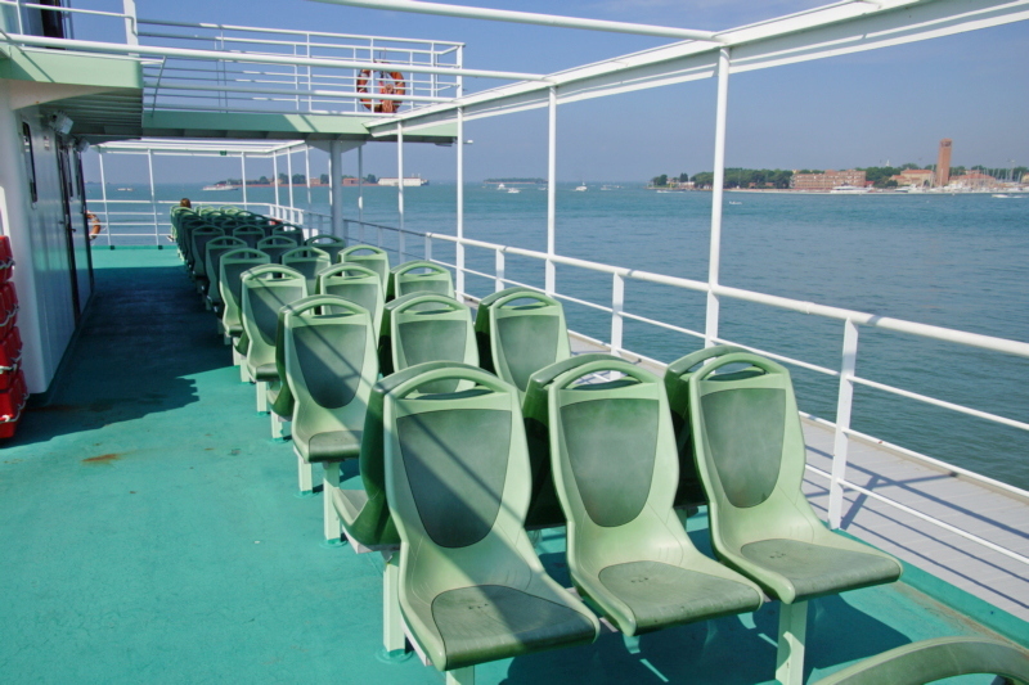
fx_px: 857
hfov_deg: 61.9
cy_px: 342
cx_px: 514
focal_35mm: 30
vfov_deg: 43.6
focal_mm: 20
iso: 100
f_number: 13
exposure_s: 1/250
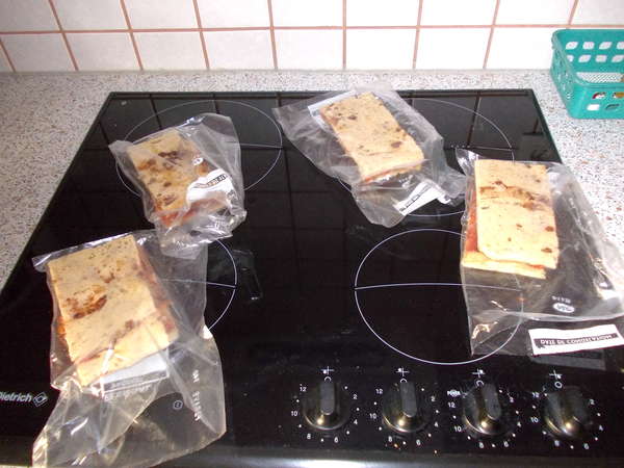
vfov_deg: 49.7
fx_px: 505
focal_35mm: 28
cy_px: 234
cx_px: 312
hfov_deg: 63.4
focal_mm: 4
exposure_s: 1/25
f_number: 2.7
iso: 200
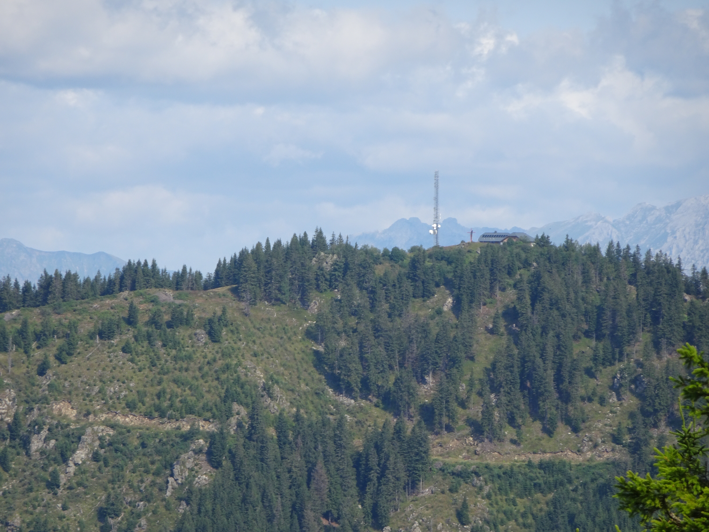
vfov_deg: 4.6
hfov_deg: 6.1
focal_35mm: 325
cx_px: 354
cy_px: 266
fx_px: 6657
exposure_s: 1/320
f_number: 6.3
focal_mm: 55.52
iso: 80
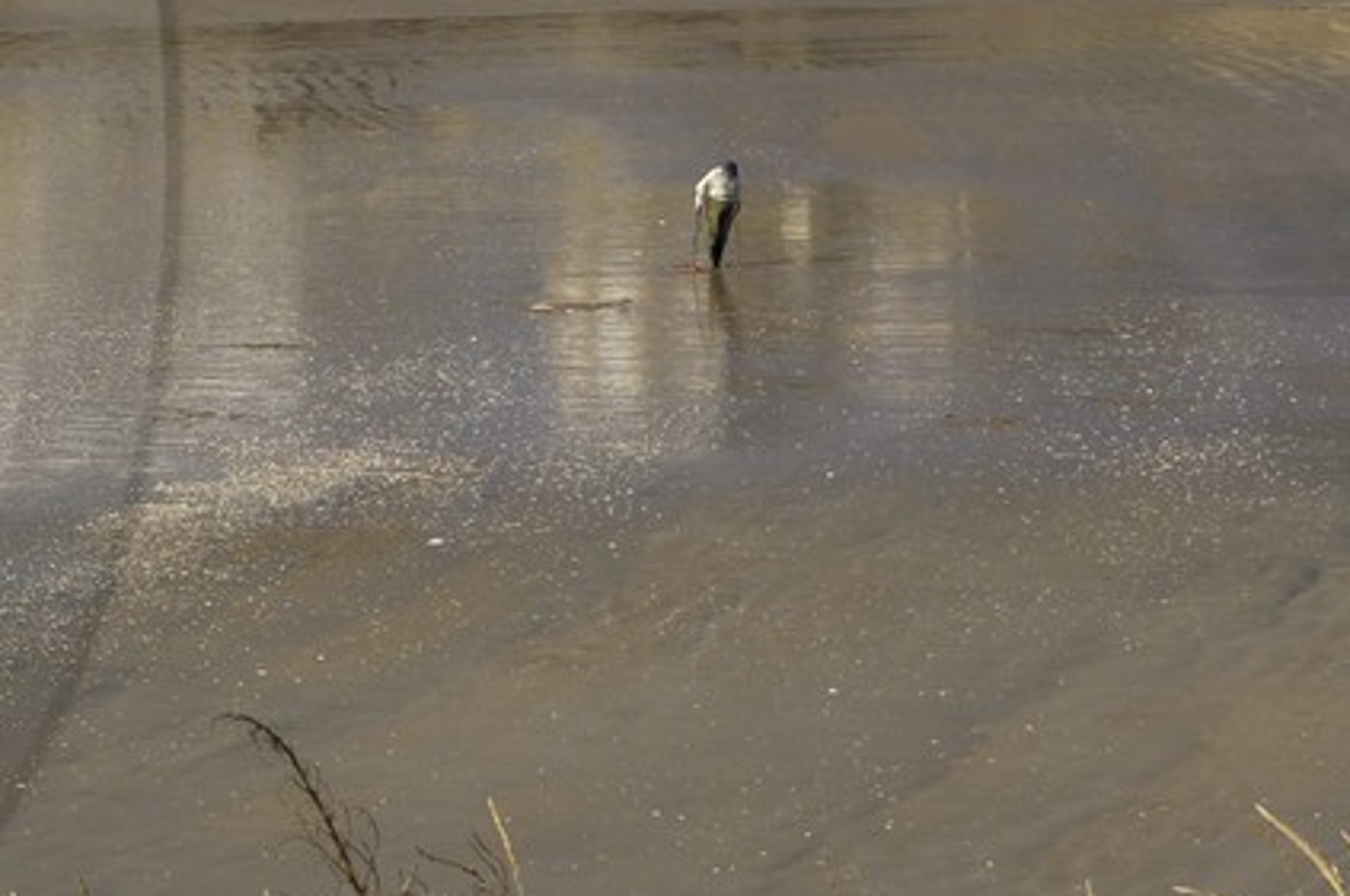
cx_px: -1149
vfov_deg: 8.6
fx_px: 5956
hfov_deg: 11.8
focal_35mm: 159
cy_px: 159
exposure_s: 1/160
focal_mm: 28
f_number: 11
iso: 100
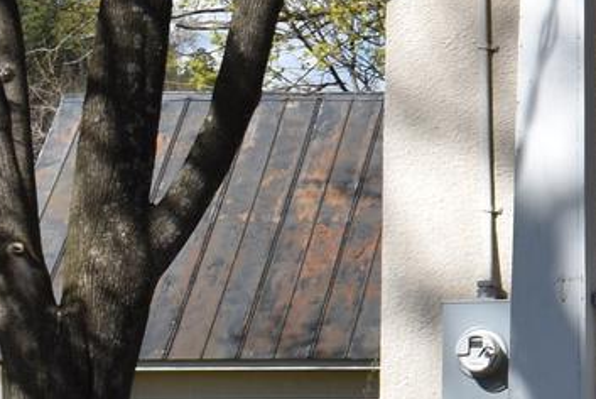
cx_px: 1486
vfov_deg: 6.1
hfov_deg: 8.3
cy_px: 52
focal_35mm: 226
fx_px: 3745
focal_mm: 26
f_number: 10
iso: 200
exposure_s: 1/400
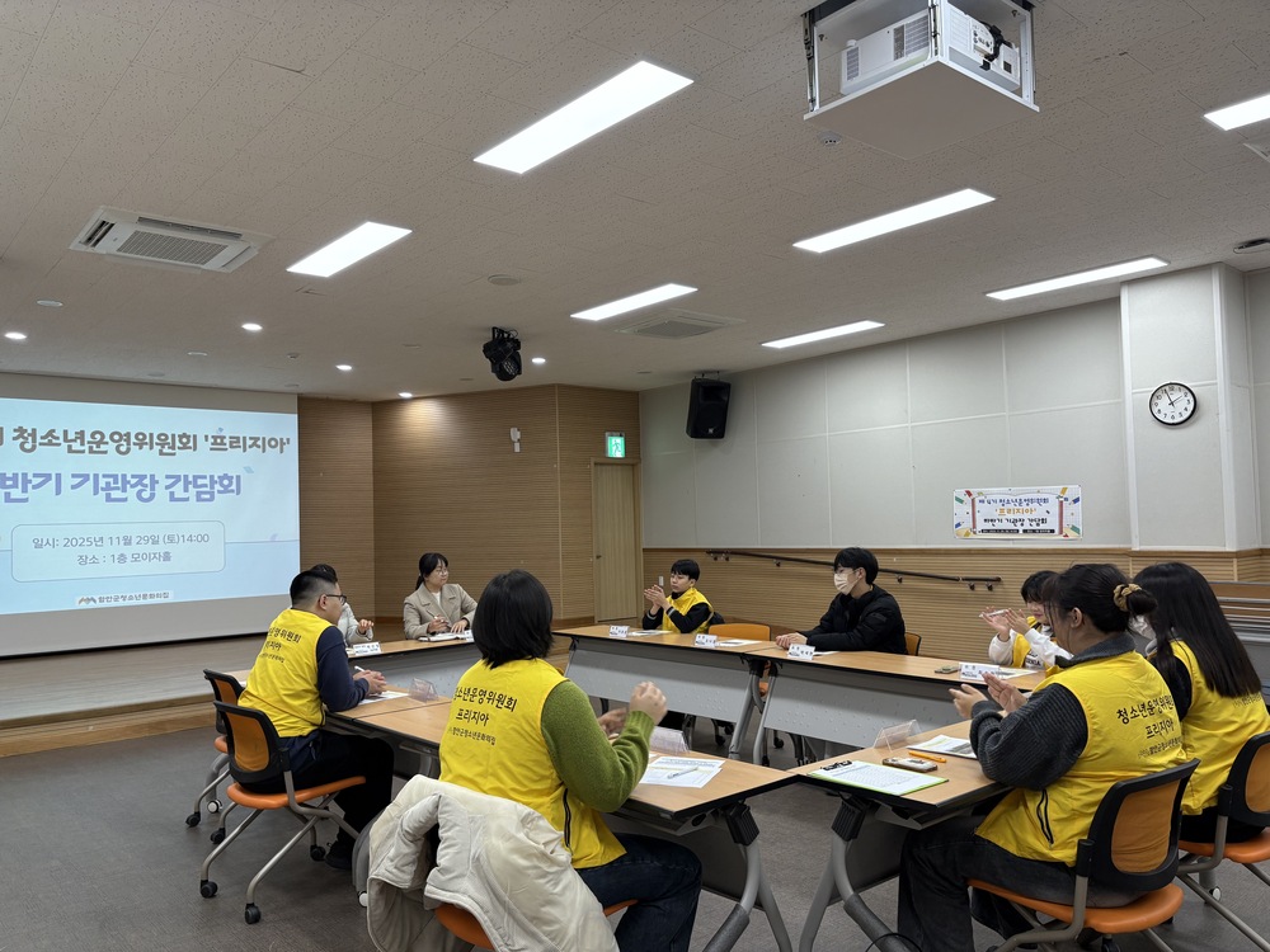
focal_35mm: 26
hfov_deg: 67.3
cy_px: 476
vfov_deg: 53.1
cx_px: 635
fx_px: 954
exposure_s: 1/120
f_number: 1.6
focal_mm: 5.96
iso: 100
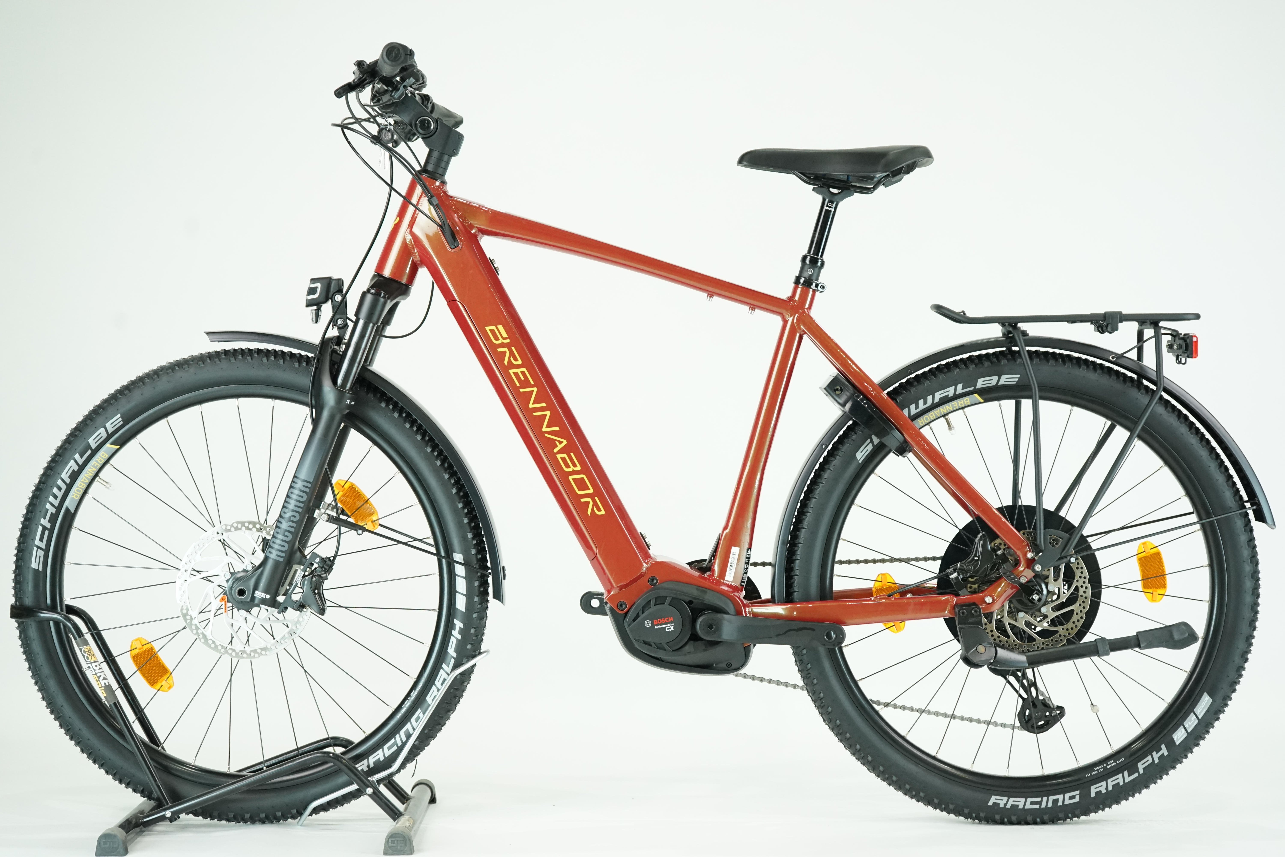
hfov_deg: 34.5
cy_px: 428
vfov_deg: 23.4
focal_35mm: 58
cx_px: 642
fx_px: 2070
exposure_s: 1/200
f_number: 5.6
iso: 2500
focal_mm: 58
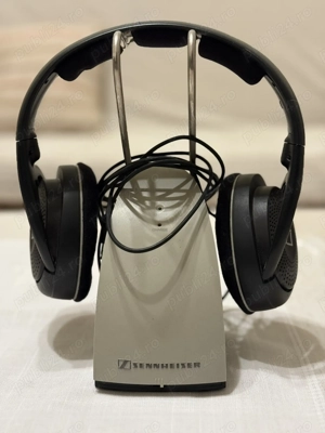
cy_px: 216
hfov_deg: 30.3
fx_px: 601
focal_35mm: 48
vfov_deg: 39.7
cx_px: 162
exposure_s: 1/40
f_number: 1.78
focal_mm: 6.76
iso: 250
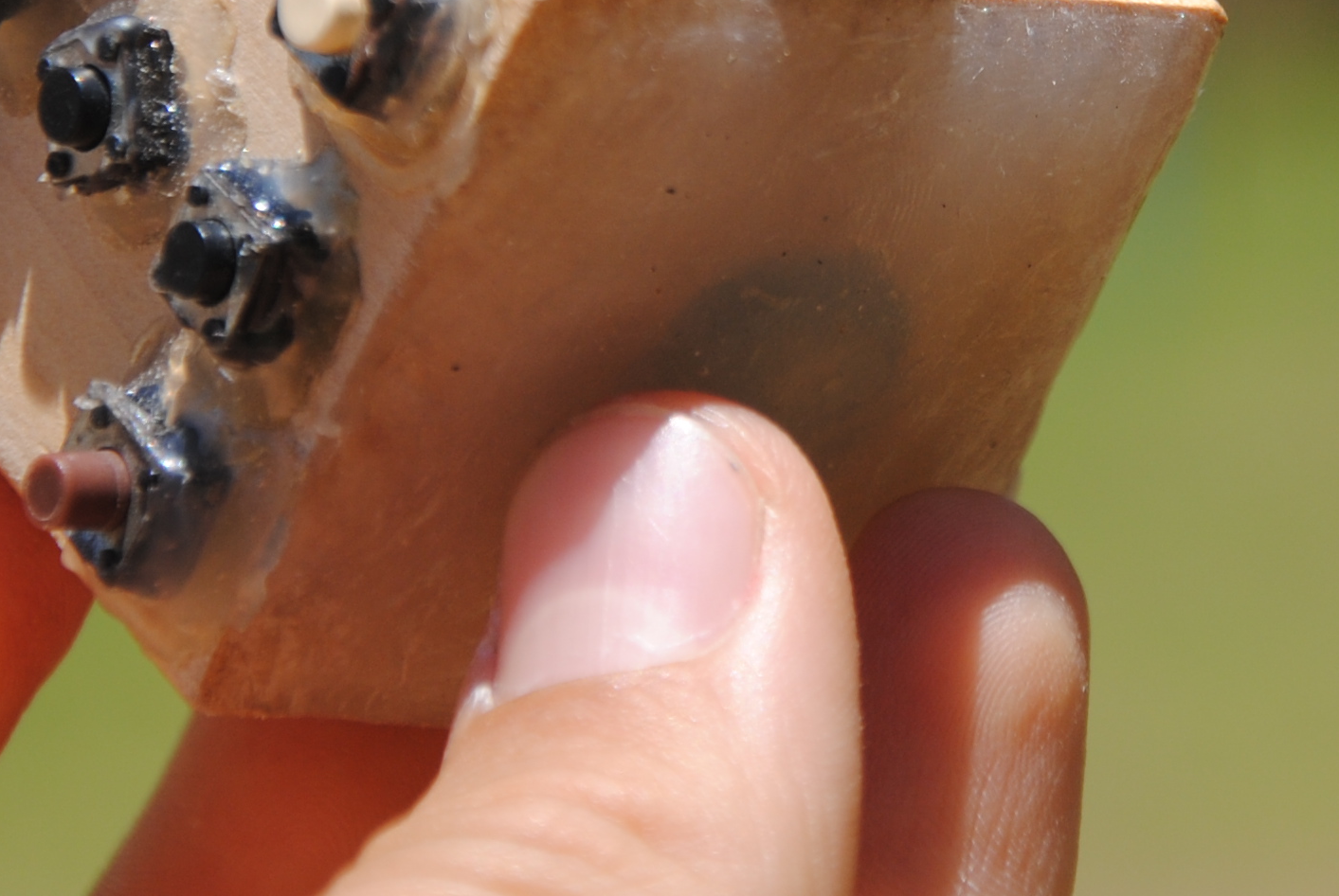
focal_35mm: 349
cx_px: 927
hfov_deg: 5.9
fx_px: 13011
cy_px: -28
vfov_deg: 3.9
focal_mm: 85
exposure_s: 1/500
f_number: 5.6
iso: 100
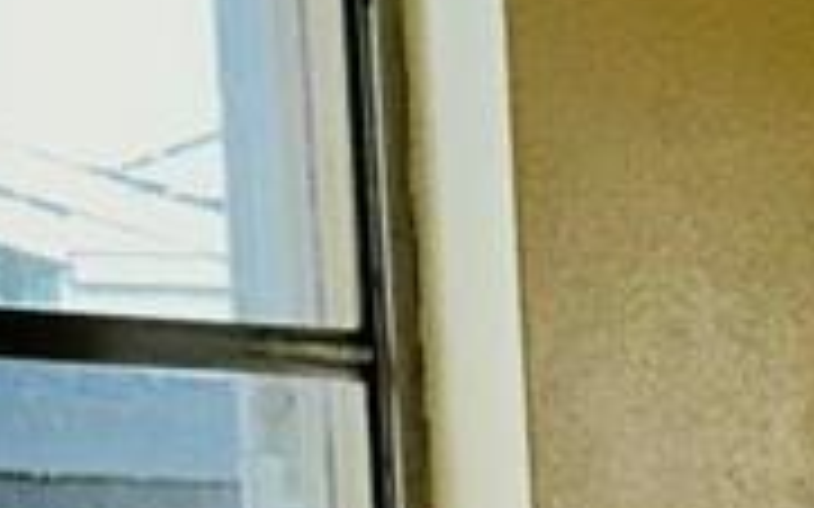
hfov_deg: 9.6
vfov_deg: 5.7
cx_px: 841
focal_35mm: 216
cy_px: 1511
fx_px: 4790
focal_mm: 6.86
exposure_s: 1/166
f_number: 1.78
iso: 64
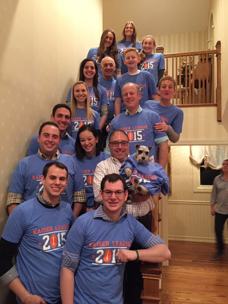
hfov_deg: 48.2
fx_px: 255
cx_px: 114
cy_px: 152
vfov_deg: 61.7
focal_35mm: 29
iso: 500
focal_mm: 4.15
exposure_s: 1/15
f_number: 2.2
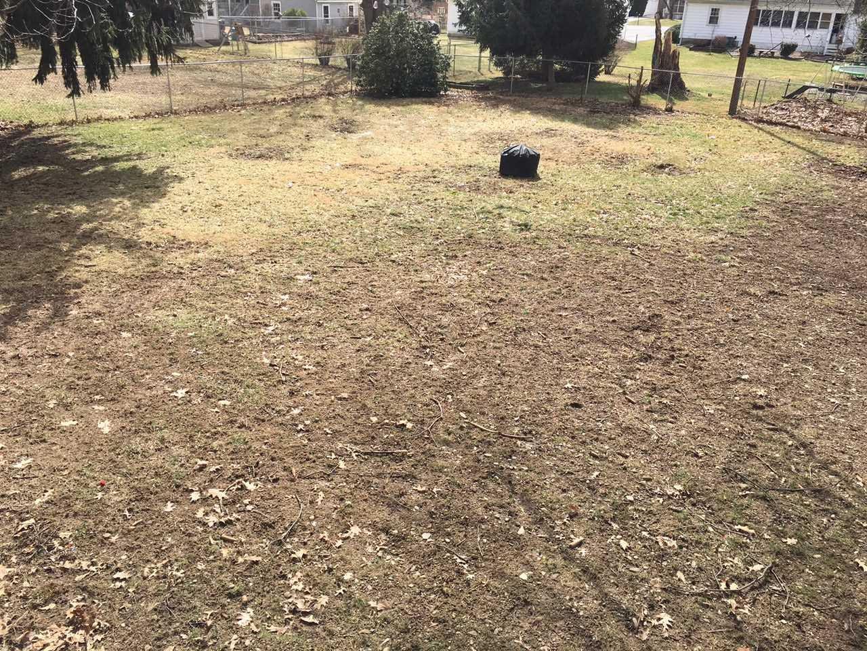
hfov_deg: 61.7
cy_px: 326
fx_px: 726
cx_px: 434
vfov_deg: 48.2
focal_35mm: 29
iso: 25
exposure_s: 1/999
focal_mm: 4.15
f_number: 2.2
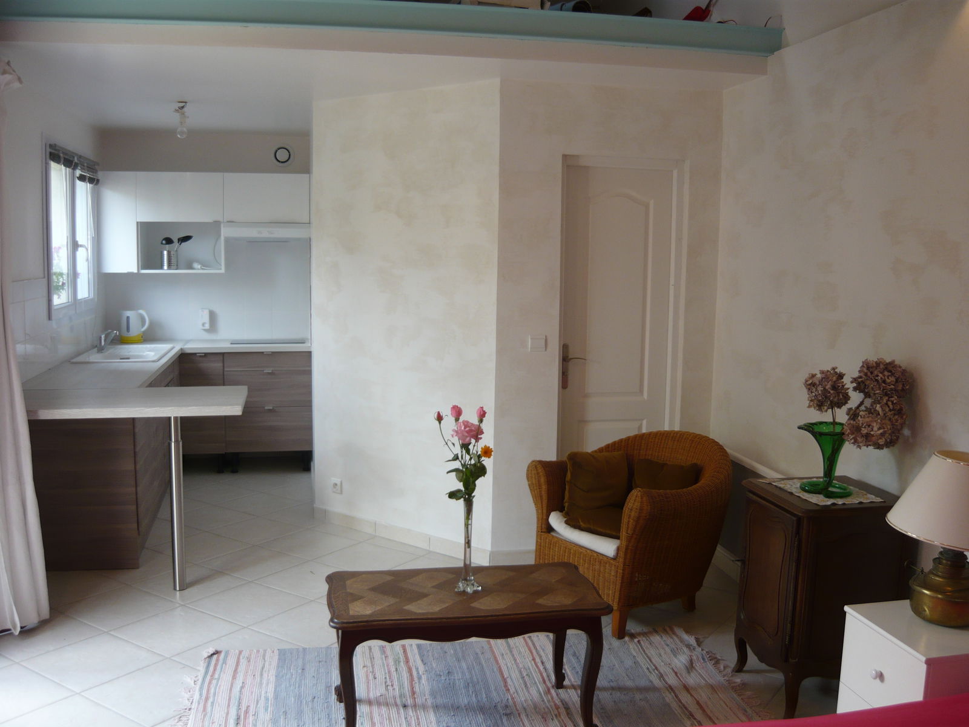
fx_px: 924
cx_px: 484
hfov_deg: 55.4
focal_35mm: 33
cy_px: 364
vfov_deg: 42.9
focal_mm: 5.5
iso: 100
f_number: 2.8
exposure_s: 1/30
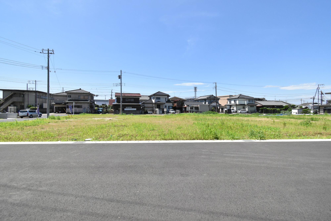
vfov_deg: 77.4
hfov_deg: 100.4
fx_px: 138
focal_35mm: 15
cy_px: 110
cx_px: 166
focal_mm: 10
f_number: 7.1
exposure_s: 1/4000
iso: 1600
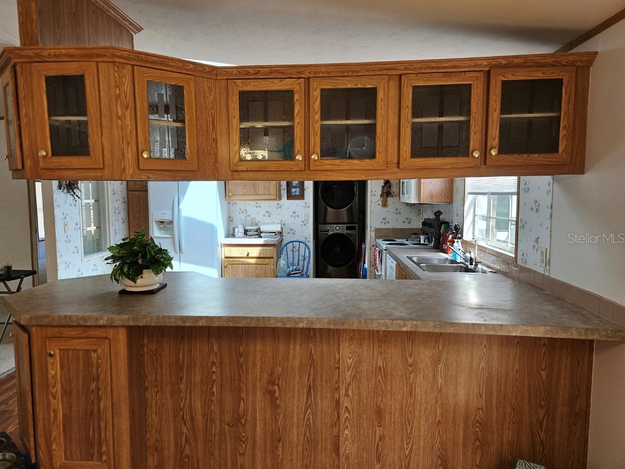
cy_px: 238
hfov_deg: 71.6
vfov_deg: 56.8
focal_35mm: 24
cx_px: 301
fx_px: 433
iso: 50
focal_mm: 5.4
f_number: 1.8
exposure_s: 1/120
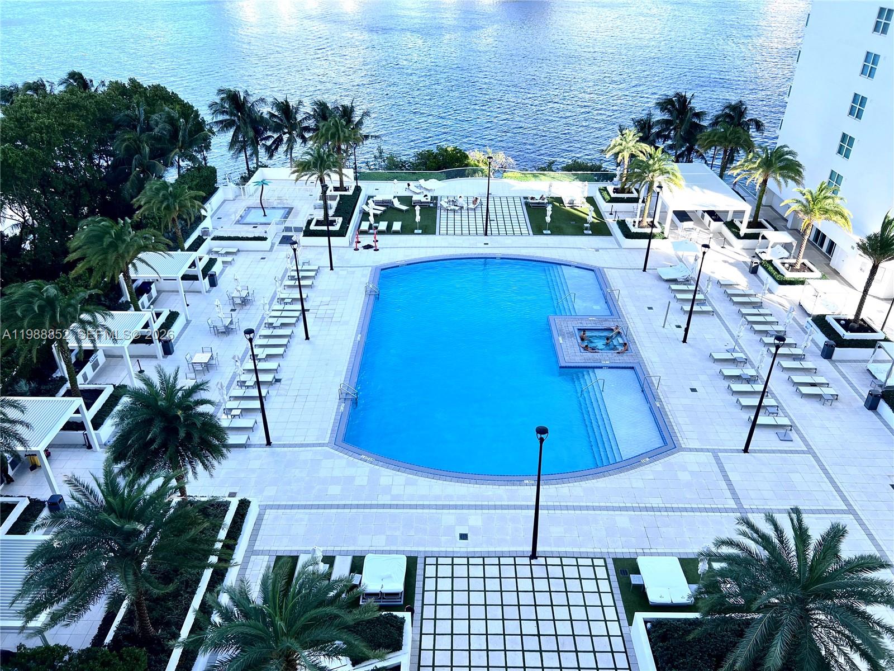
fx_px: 671
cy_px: 336
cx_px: 447
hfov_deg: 67.3
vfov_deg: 53.1
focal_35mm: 26
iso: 50
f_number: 1.5
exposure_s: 1/1252
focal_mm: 5.7
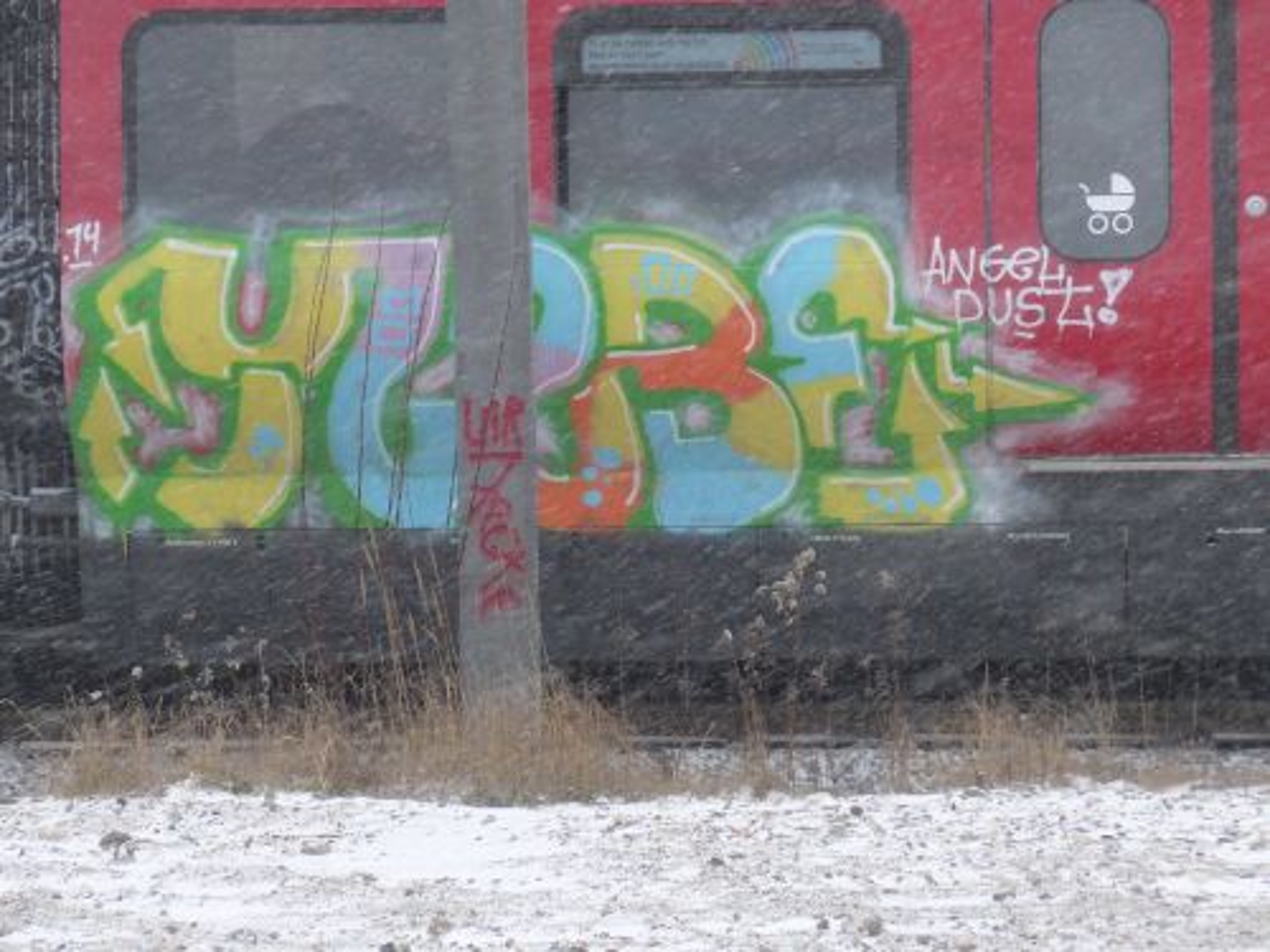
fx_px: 7484
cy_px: 476
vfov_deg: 7.3
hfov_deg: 9.7
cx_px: 635
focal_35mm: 204
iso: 800
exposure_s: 1/200
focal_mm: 39.6
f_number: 5.8
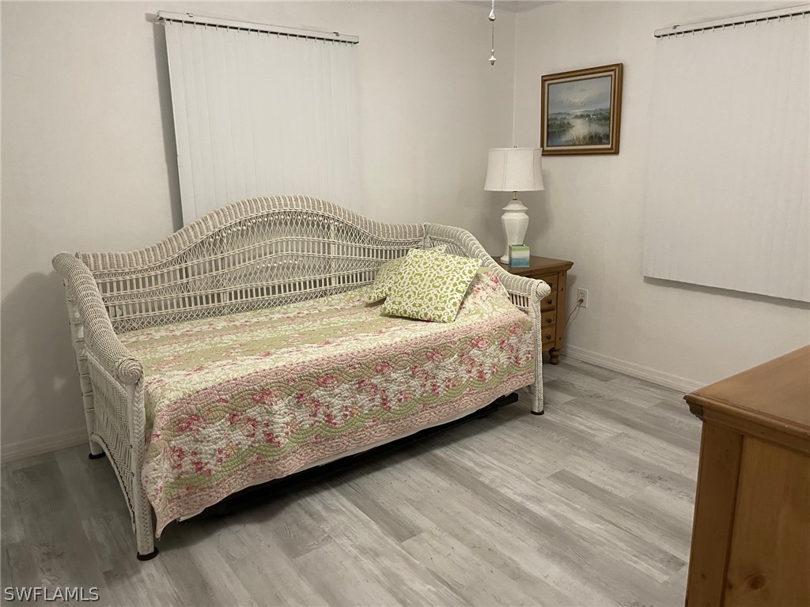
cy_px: 304
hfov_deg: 67.3
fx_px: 608
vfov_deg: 53.1
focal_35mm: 26
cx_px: 405
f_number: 1.6
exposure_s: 1/60
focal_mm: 4.2
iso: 250
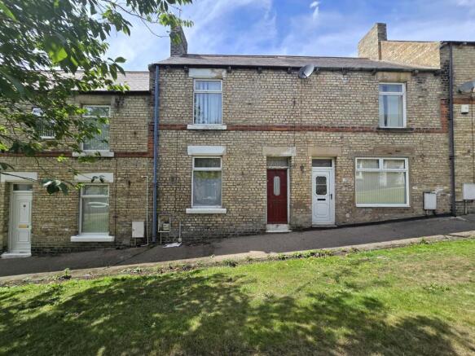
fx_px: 178
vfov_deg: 89.9
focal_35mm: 13
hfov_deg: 106.2
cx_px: 238
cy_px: 178
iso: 50
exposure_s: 1/1433
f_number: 2.2
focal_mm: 2.2
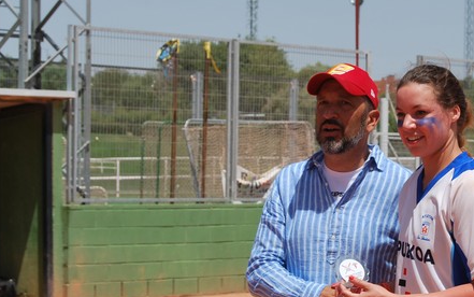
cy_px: 176
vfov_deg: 9.4
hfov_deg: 15.0
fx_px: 1796
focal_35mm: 139
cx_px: 334
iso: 100
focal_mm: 50
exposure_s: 1/320
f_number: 9
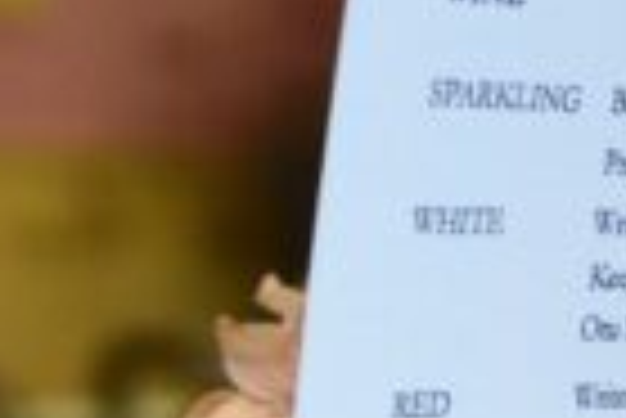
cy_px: 366
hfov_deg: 11.6
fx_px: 3081
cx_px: 455
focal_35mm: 177
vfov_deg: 7.8
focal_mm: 24
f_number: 3.5
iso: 1250
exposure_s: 1/100
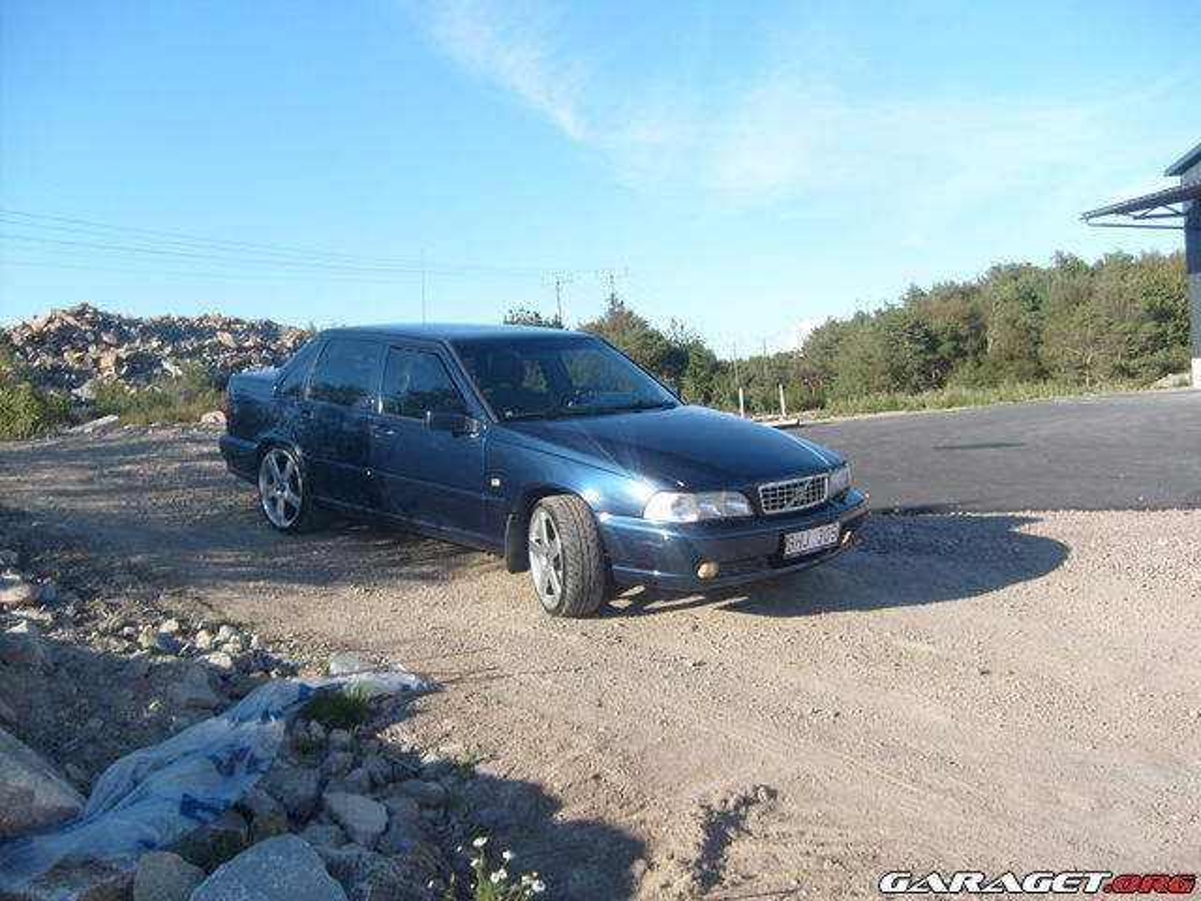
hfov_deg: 52.6
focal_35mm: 35
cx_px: 600
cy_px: 450
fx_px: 1214
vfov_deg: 40.7
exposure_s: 1/180
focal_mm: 5.8
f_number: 7.1
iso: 80
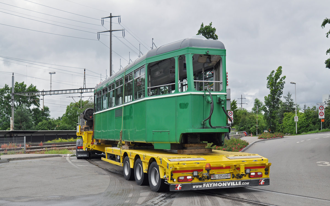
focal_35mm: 49
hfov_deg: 41.1
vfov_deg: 26.3
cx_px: 165
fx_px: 441
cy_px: 108
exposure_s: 1/1000
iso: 200
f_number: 4.5
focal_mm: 32
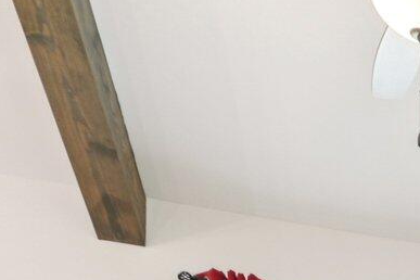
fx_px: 863
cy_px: 615
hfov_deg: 19.5
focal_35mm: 74
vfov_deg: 14.3
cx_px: 779
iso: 200
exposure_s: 1/4
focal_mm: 14
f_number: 9
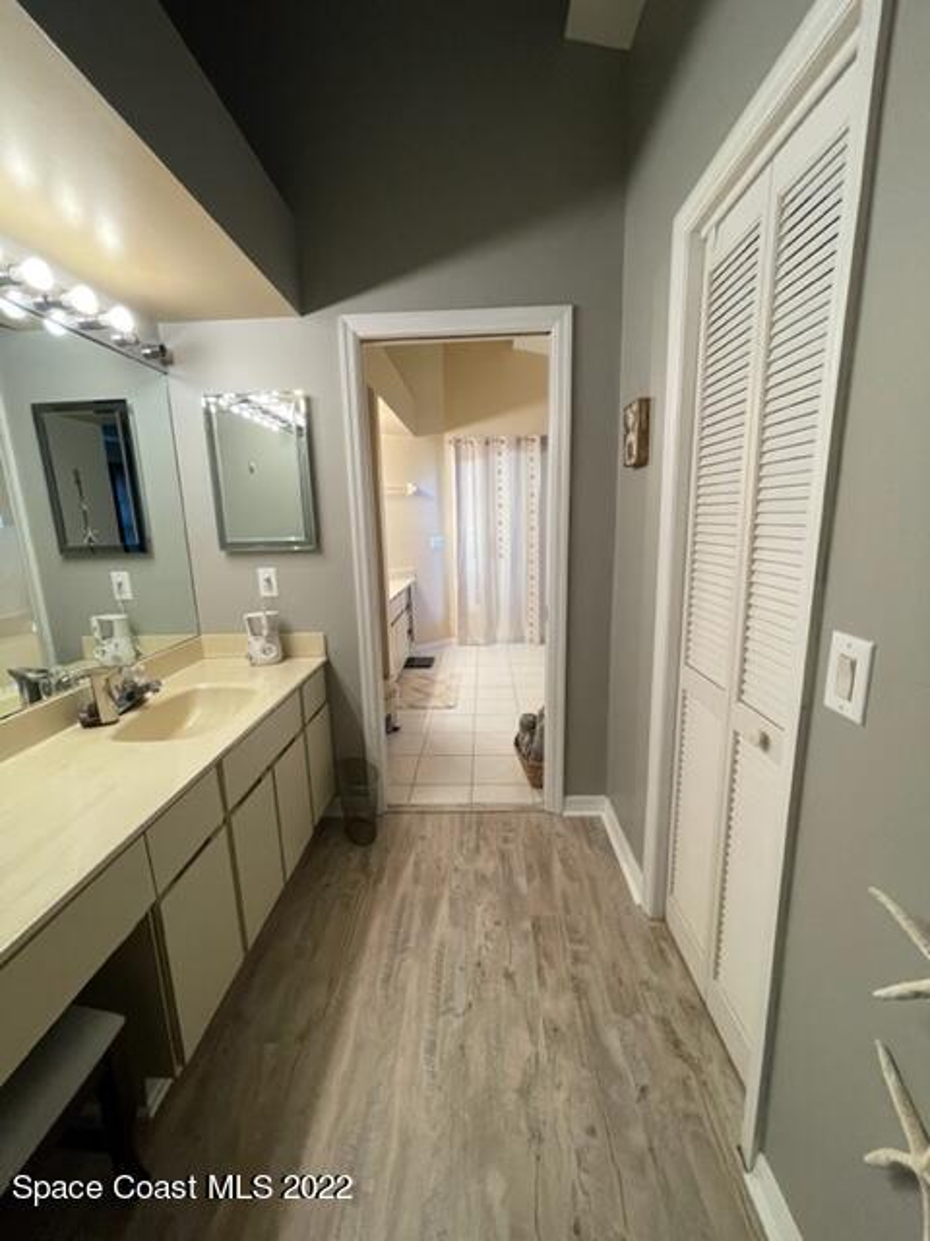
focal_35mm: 13
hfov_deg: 89.9
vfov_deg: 106.2
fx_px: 466
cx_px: 465
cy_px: 620
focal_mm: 1.54
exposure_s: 1/63
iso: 250
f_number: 2.4
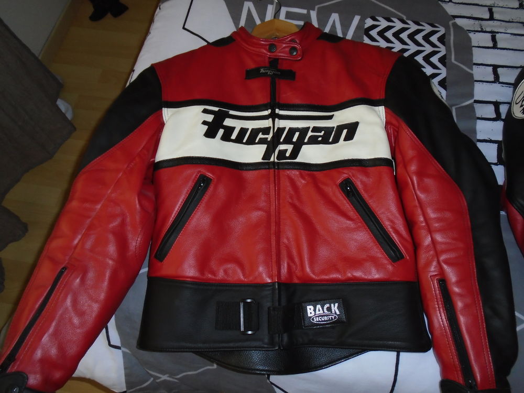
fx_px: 394
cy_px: 196
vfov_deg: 53.1
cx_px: 262
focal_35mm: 26
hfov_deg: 67.3
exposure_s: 1/30
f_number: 3.2
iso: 200
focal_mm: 4.6
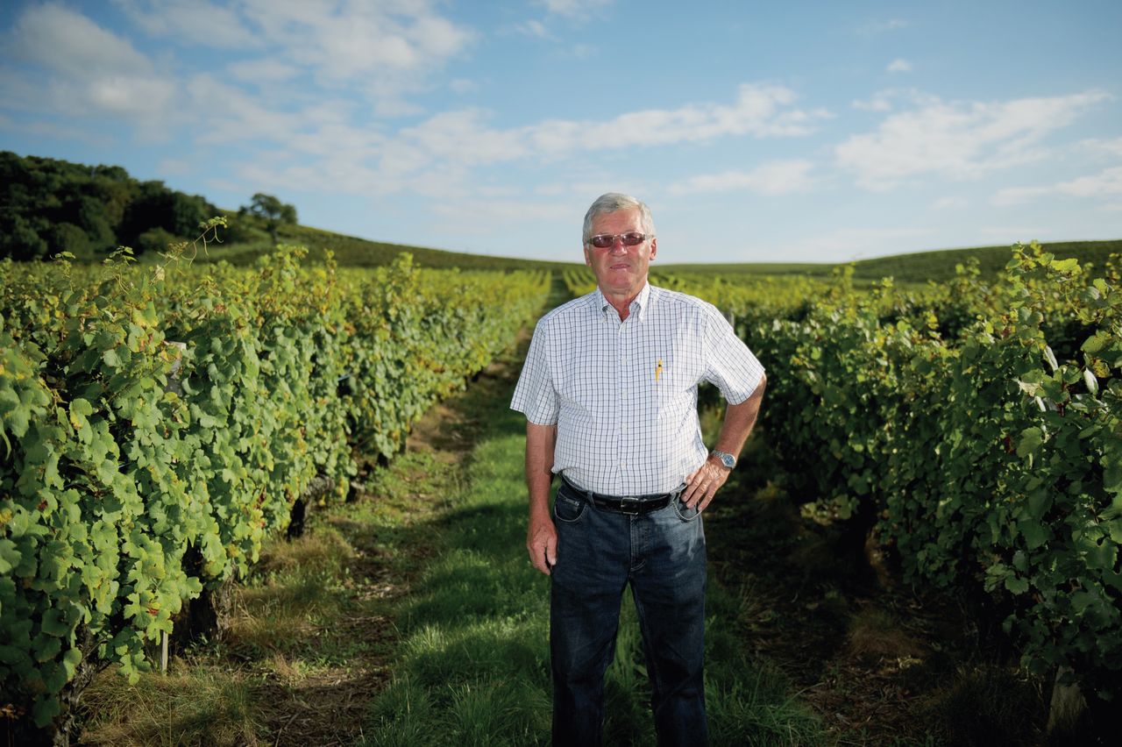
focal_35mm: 35
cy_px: 374
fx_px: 1090
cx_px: 561
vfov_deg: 37.8
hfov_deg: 54.5
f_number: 2.8
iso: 200
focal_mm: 35
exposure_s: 1/8000
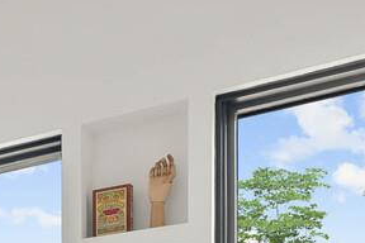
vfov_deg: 15.1
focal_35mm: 78
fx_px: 791
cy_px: 444
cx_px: -165
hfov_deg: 22.0
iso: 200
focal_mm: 15
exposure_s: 1/20
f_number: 6.3
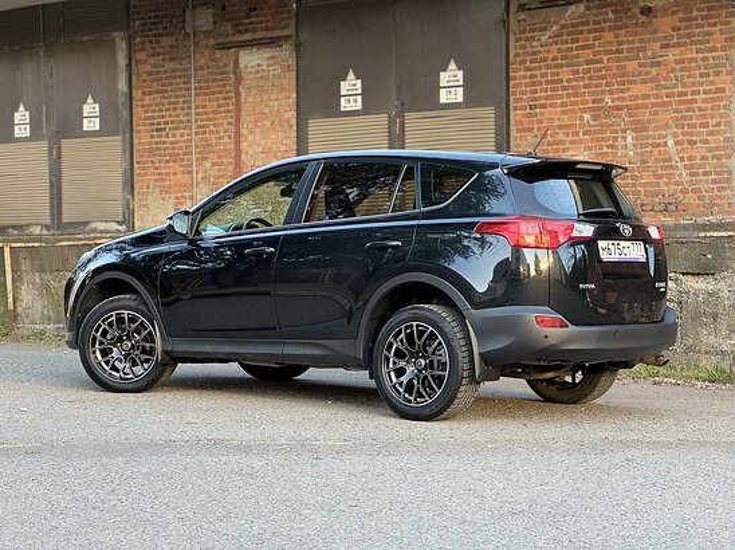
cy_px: 275
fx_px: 1634
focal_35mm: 77
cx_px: 368
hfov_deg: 25.4
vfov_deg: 19.1
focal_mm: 9
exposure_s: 1/99
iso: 125
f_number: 2.8
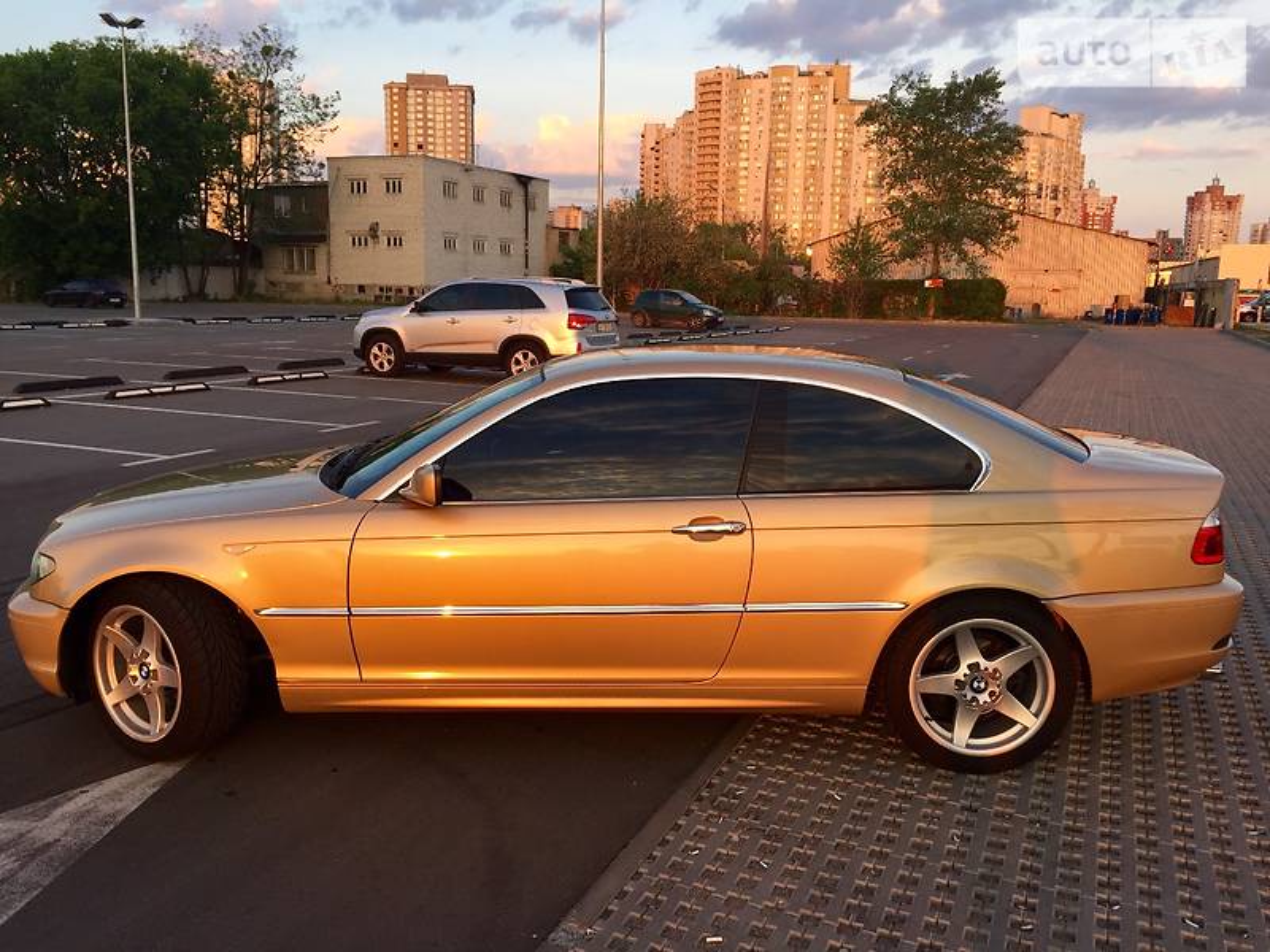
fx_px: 1064
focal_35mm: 29
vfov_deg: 48.2
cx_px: 635
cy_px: 476
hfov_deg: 61.7
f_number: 2.2
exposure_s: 1/191
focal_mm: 4.2
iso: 32
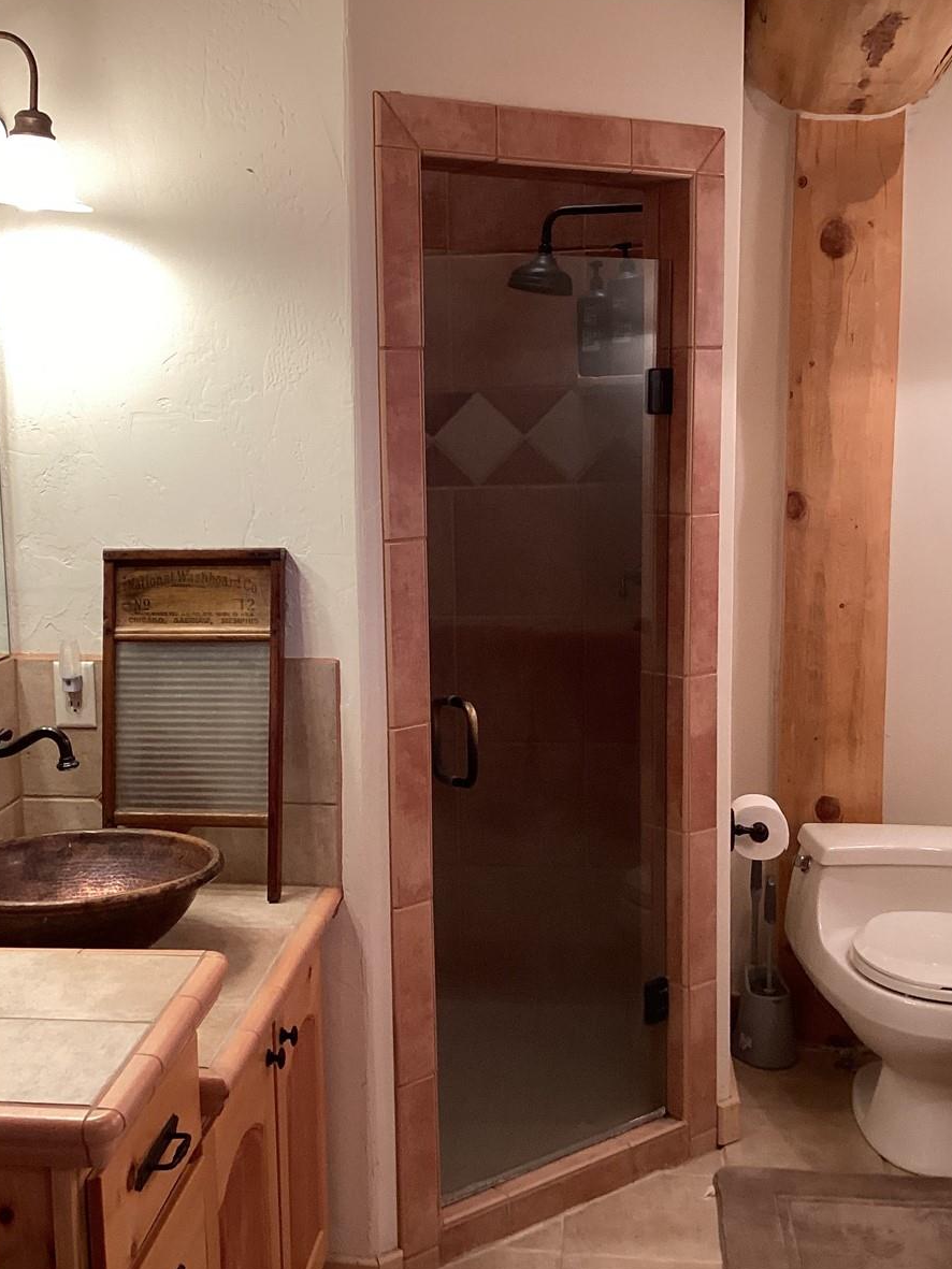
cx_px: 366
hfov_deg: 34.2
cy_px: 631
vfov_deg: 44.8
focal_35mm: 42
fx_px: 1540
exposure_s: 1/60
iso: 125
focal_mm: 3.3
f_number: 2.4
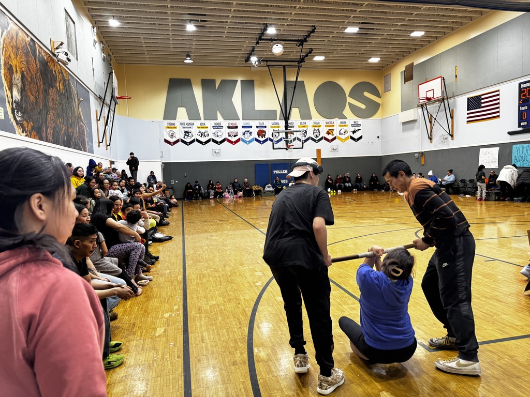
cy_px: 198
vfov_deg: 56.8
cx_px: 265
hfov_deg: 71.6
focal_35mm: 24
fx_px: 367
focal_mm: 6.76
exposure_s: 1/121
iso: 125
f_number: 1.78
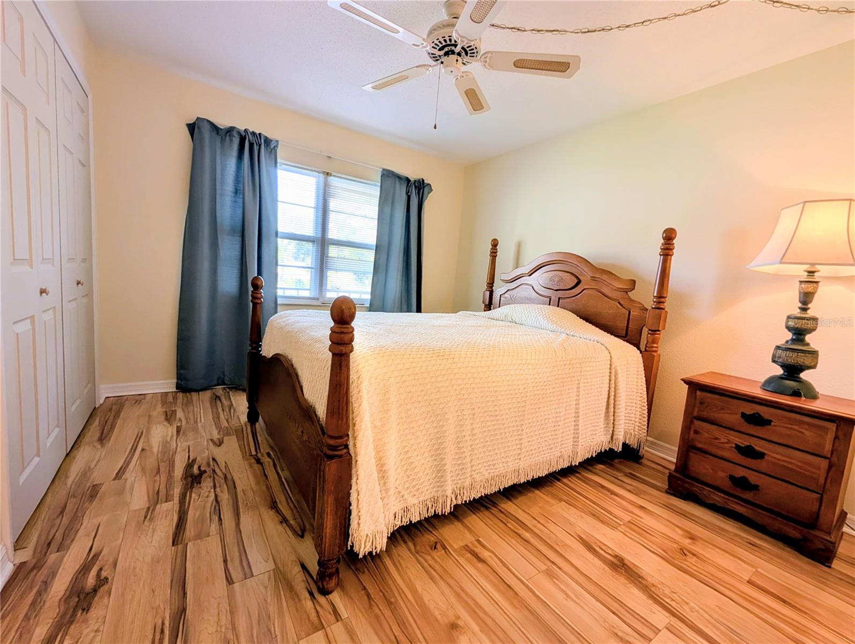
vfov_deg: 94.6
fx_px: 297
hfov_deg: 110.5
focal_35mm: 12
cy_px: 322
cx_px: 428
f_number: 1.7
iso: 75
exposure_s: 1/120
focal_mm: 2.02
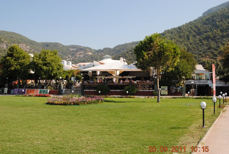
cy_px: 80
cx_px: 111
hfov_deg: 50.6
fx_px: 242
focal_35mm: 38
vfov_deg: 35.2
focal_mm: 24
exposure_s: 1/200
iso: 100
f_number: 7.1
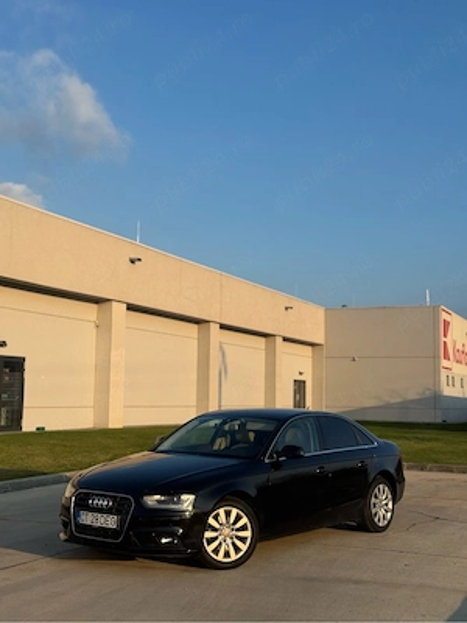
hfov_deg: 30.3
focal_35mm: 48
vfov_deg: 39.7
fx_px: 863
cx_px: 234
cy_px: 312
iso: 64
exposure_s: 1/3610
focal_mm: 6.76
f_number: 1.78
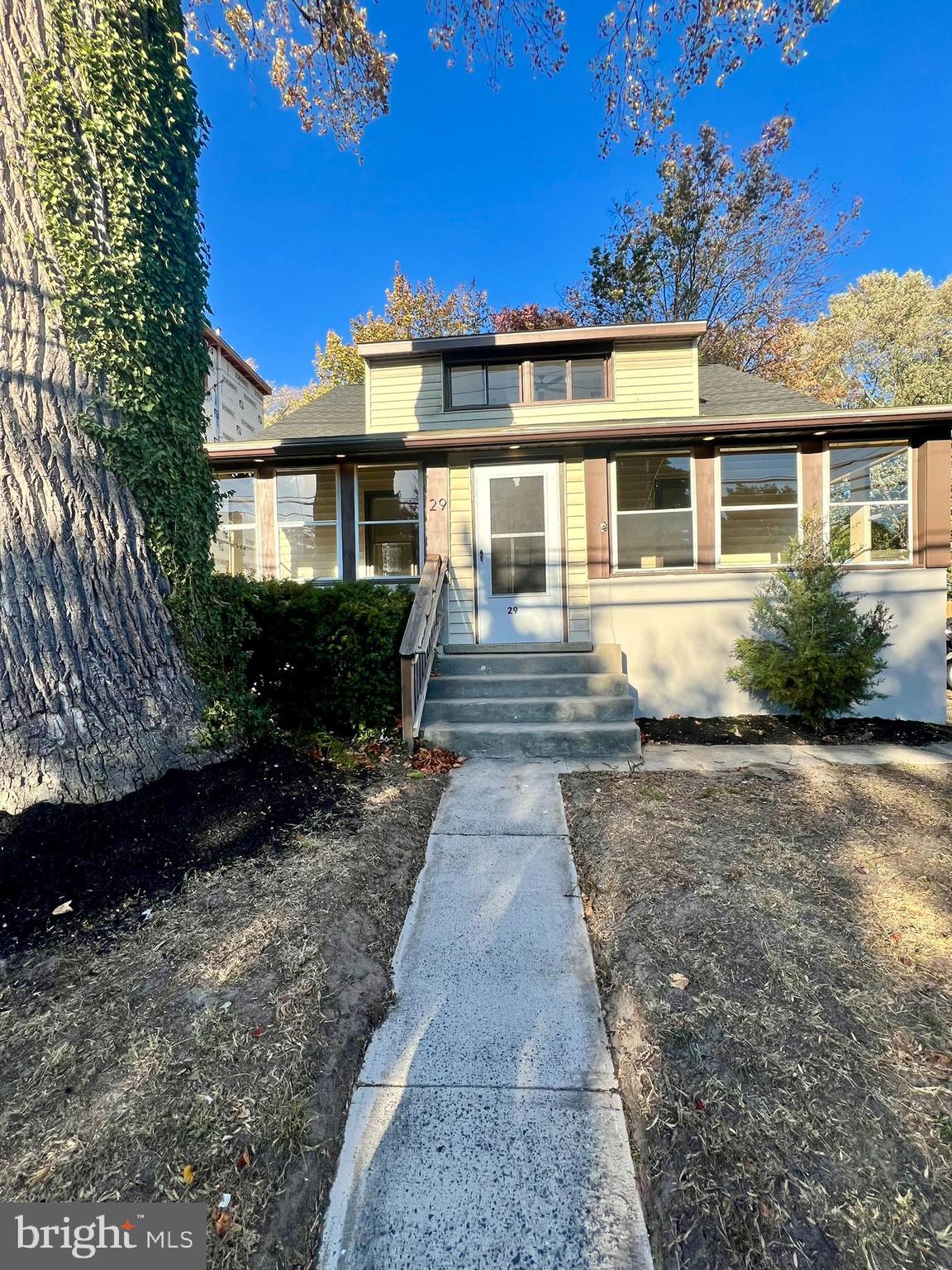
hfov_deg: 89.9
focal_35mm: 13
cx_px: 476
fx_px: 477
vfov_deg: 106.2
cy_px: 635
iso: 32
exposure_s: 1/612
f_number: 1.8
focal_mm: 1.57
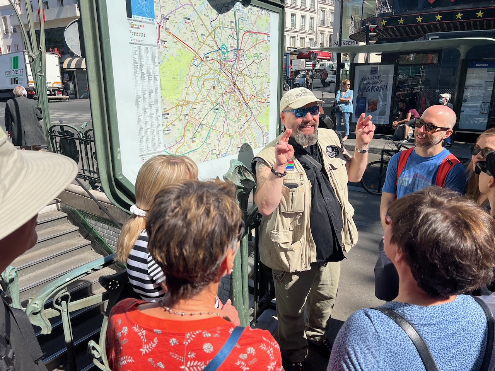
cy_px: 186
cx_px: 248
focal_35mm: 26
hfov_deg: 67.3
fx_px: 372
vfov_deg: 53.1
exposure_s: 1/4630
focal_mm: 5.7
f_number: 1.5
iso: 50
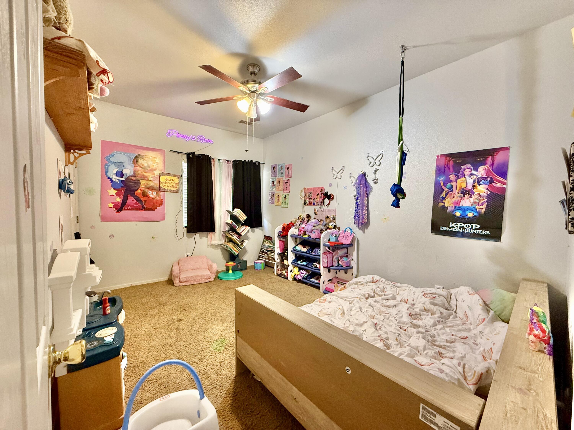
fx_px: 232
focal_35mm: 14
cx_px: 287
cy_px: 215
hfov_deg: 102.1
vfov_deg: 85.7
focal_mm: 2.22
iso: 400
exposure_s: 1/60
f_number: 2.2
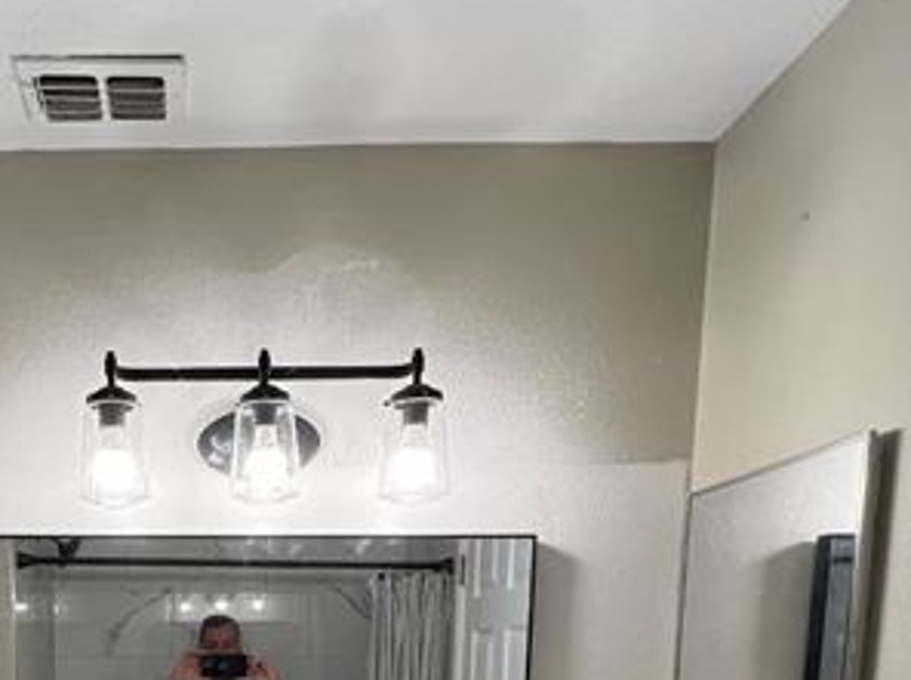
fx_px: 815
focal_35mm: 31
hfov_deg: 54.8
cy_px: 791
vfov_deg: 36.4
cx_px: 195
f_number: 1.8
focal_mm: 1.57
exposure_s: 1/120
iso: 125
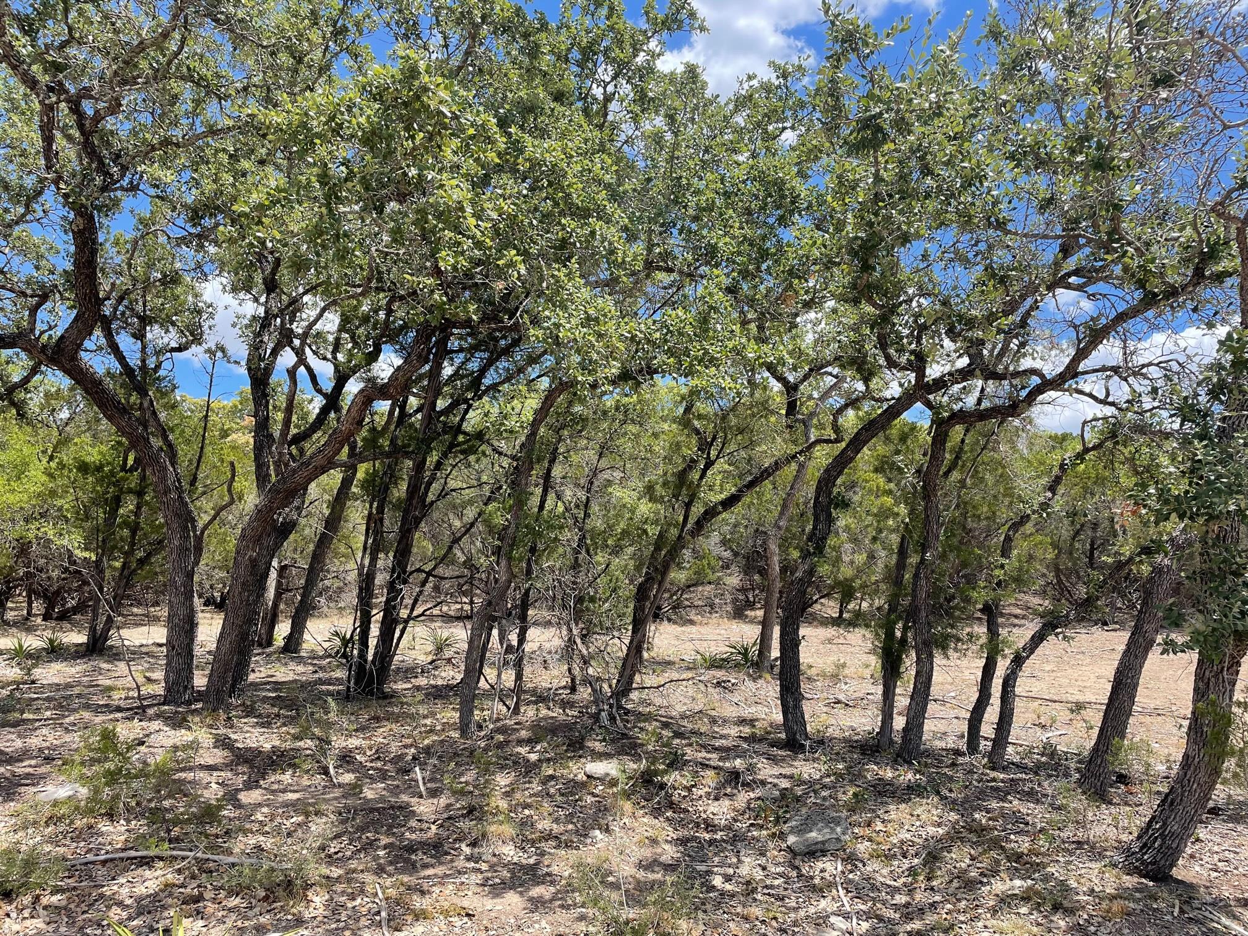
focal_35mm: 26
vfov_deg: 53.1
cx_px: 624
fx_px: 937
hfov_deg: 67.3
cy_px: 468
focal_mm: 4.2
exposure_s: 1/1770
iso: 32
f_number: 1.6
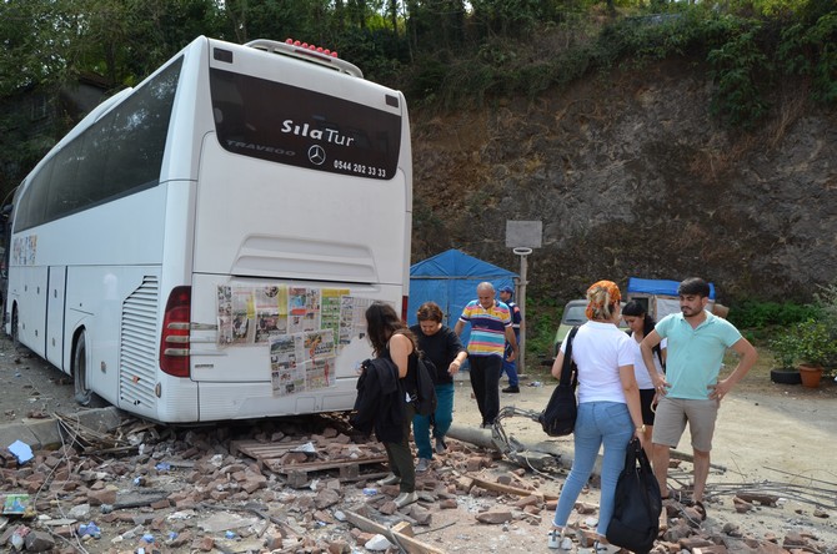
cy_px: 277
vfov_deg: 47.8
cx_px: 418
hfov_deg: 67.5
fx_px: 627
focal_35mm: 27
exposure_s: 1/250
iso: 200
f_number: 8
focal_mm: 18
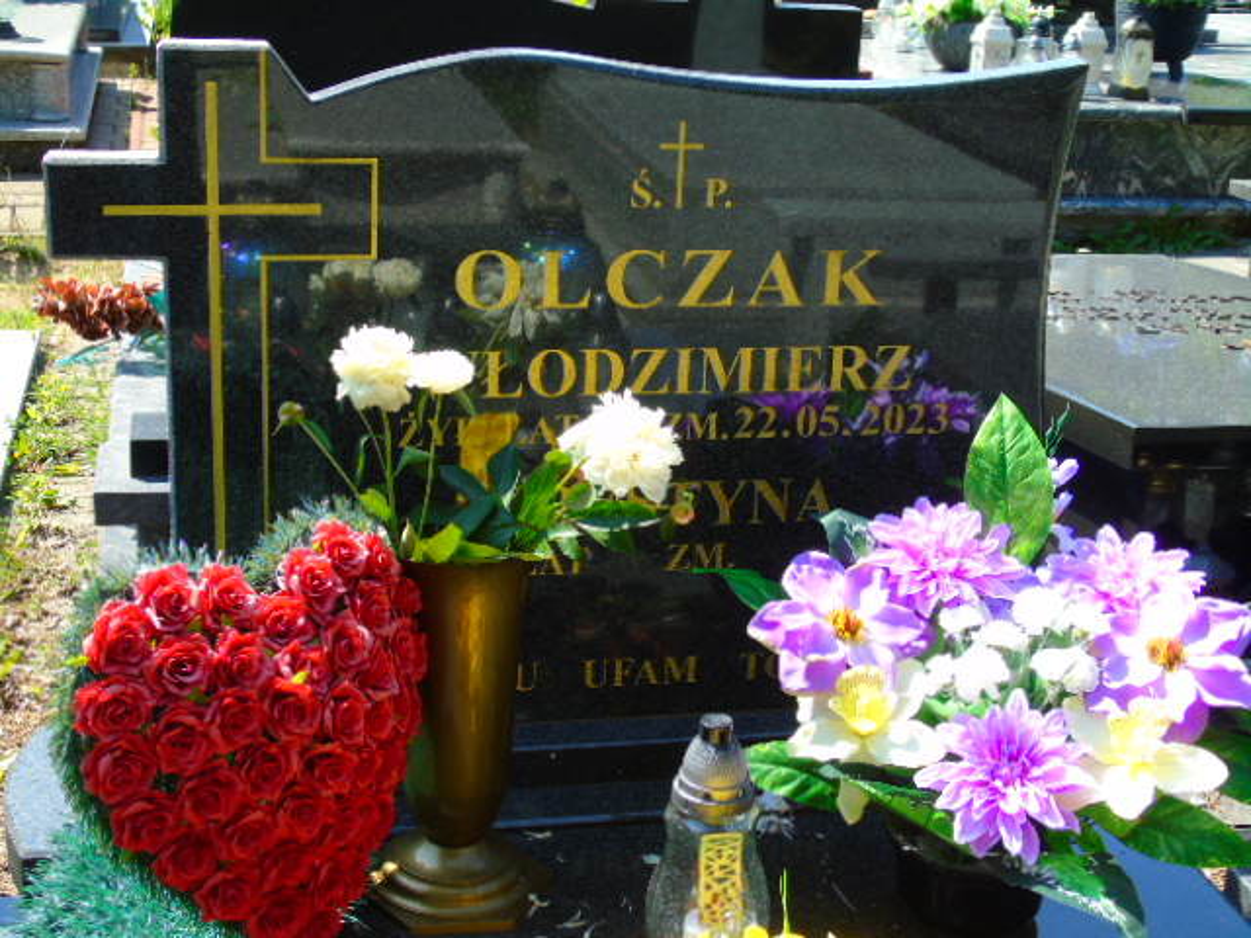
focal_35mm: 54
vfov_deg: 27.0
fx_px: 1952
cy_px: 469
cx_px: 626
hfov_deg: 35.5
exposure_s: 1/200
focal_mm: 9.6
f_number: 4.3
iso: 80
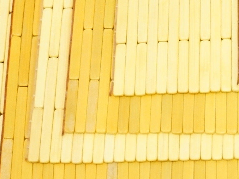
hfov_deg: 15.9
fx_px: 836
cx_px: 248
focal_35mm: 121
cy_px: 38
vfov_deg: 12.2
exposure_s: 1/60
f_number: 4.5
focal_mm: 26
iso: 3200
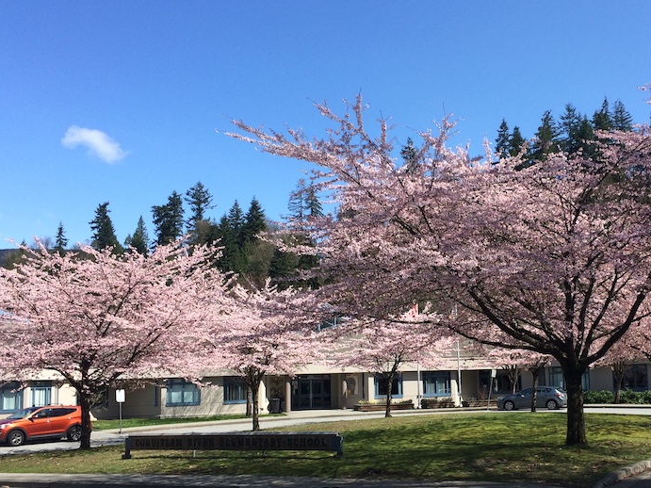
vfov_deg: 33.5
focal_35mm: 43
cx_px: 432
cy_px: 286
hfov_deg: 43.3
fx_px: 809
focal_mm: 4.15
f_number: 2.2
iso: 32
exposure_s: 1/1580
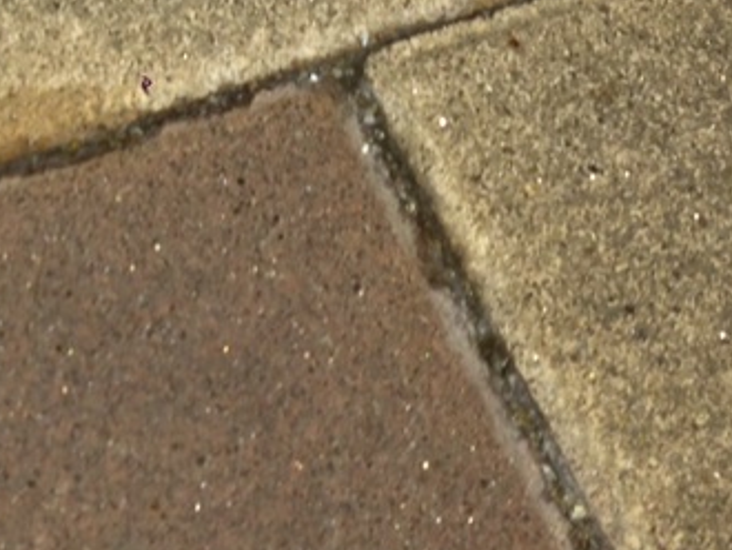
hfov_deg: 15.1
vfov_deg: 11.3
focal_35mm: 128
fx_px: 2709
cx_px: -29
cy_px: -133
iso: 50
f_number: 2.4
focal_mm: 4.13
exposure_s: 1/23
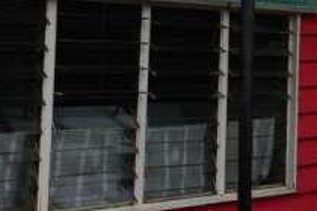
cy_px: -84
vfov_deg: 9.8
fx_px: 1206
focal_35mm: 137
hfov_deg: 13.8
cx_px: 522
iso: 100
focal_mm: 36
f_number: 6.3
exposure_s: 1/160
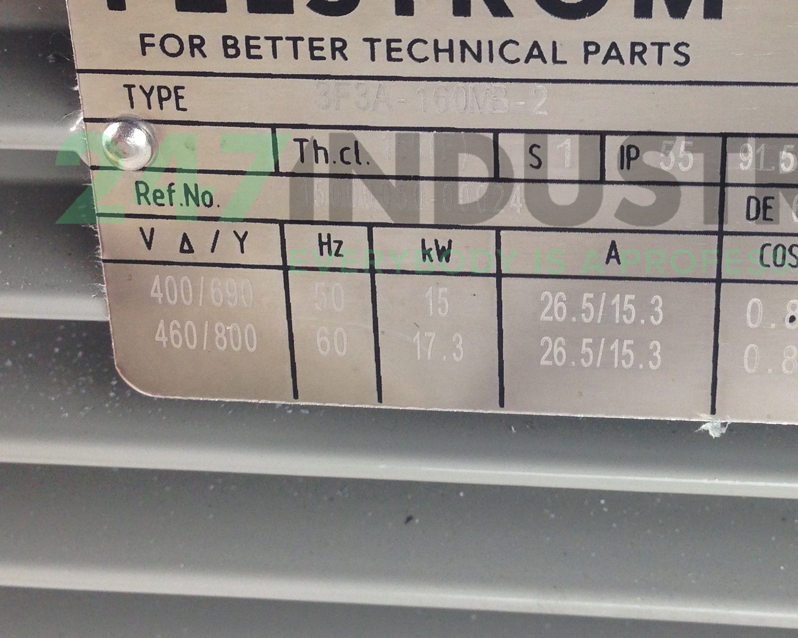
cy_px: 205
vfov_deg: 23.7
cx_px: 527
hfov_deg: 29.4
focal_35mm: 64
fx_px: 1511
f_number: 2.4
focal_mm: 4.12
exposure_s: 1/120
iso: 80
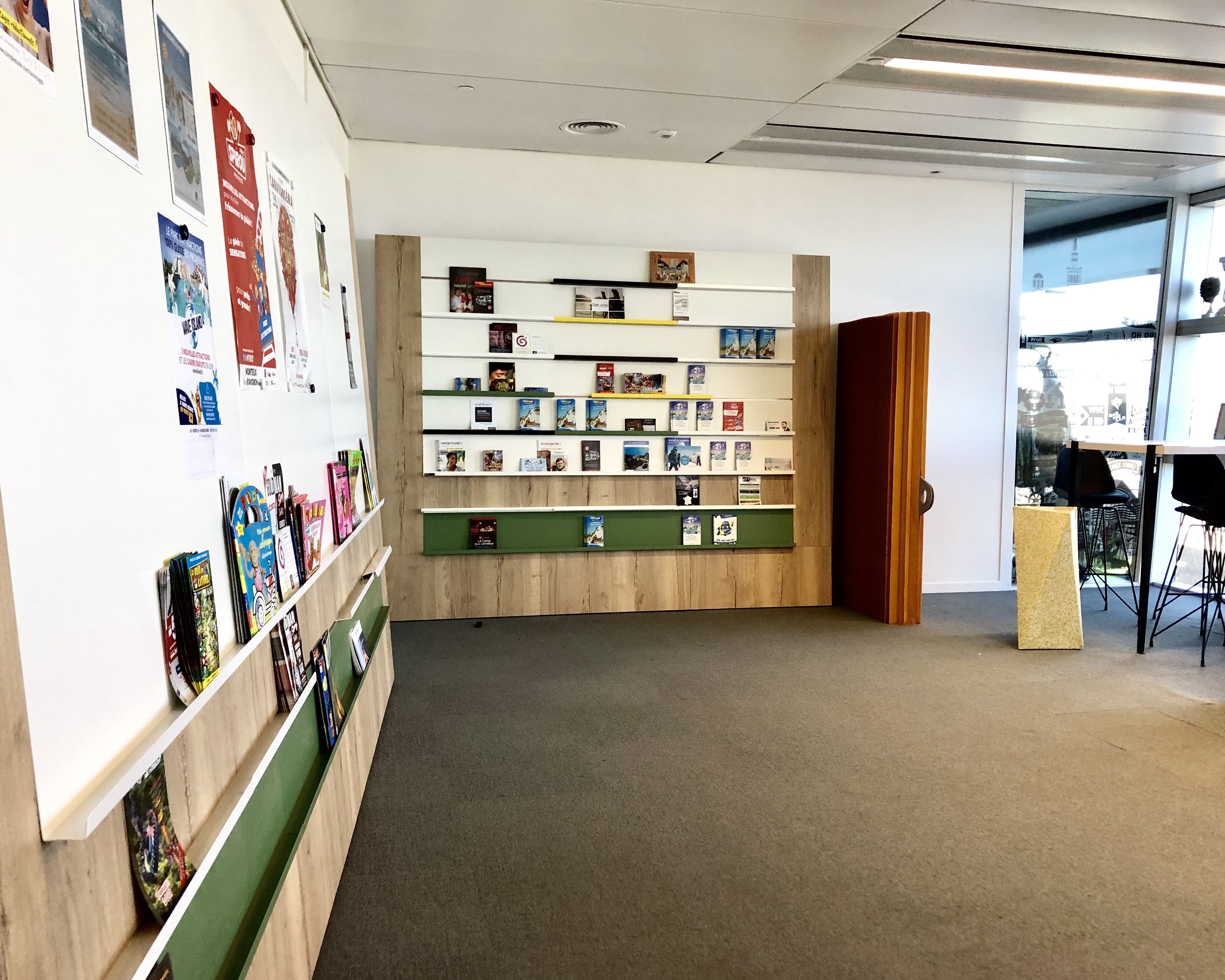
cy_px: 488
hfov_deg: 58.7
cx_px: 638
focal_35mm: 30
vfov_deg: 48.5
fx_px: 1088
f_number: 1.8
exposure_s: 1/25
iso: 40
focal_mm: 3.99
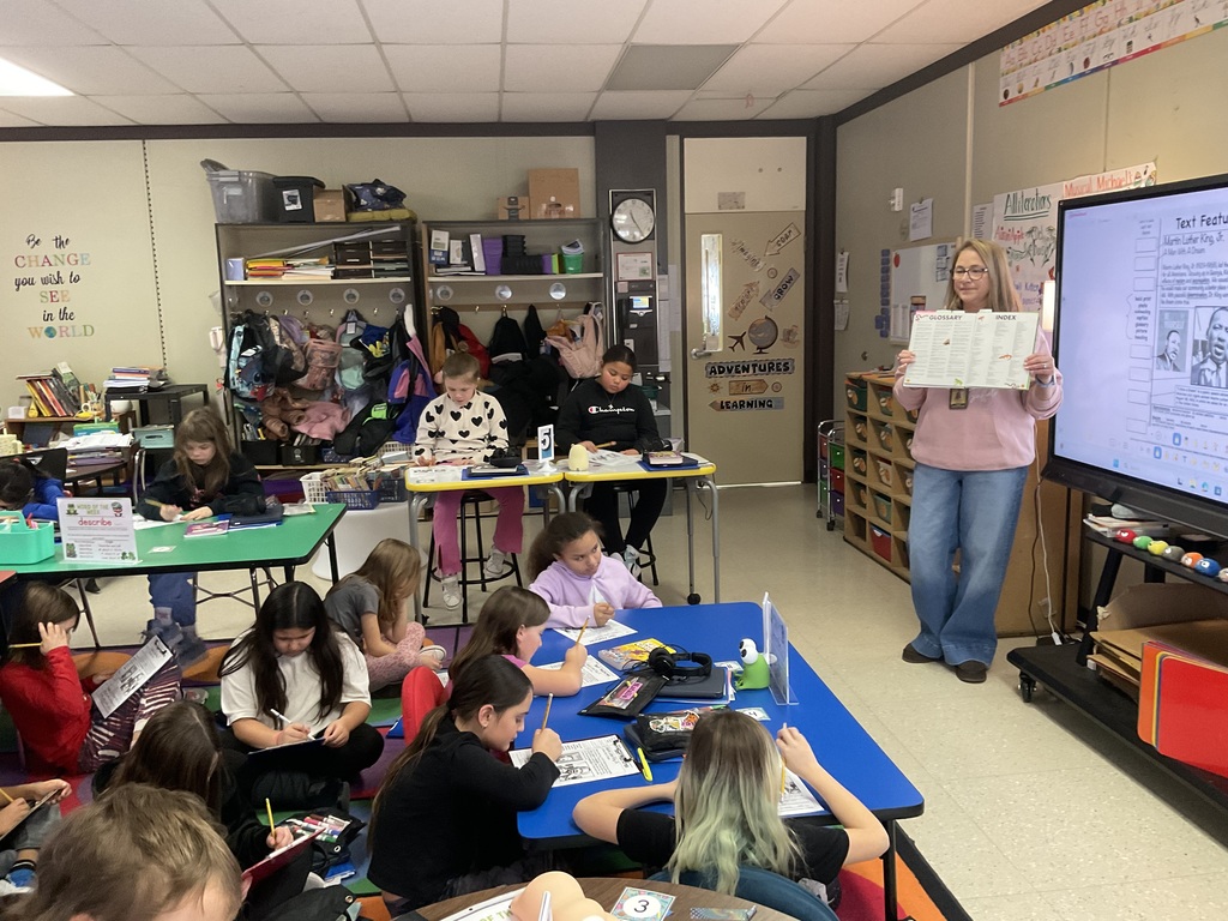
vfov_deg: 48.2
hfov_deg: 61.7
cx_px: 614
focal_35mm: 29
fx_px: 1029
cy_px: 460
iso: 250
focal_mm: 3
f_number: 1.8
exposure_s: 1/60
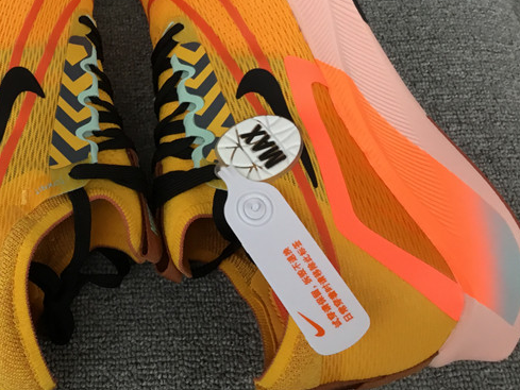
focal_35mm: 57
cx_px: 108
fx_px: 856
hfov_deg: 32.9
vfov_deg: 25.4
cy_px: 105
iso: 25
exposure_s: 1/33
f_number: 2.4
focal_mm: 3.3
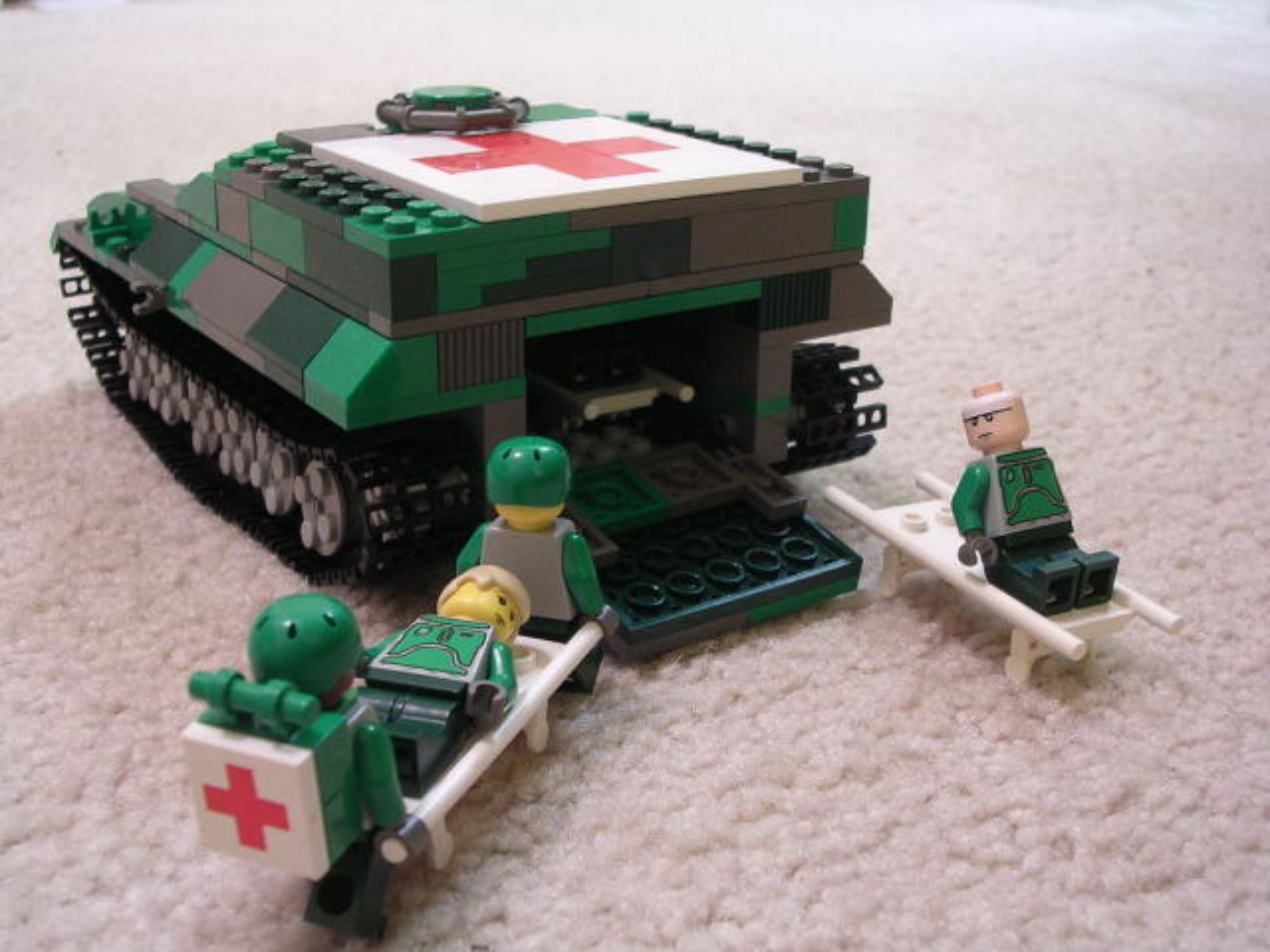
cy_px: 476
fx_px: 1578
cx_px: 635
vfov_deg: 33.6
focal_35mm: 43
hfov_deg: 43.9
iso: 212
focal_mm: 6.6
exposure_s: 1/3.7
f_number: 3
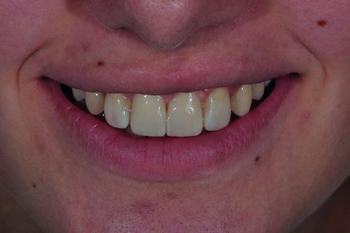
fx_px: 1529
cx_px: 175
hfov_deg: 13.1
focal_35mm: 158
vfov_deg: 8.7
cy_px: 116
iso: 200
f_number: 25
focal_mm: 105
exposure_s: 1/200
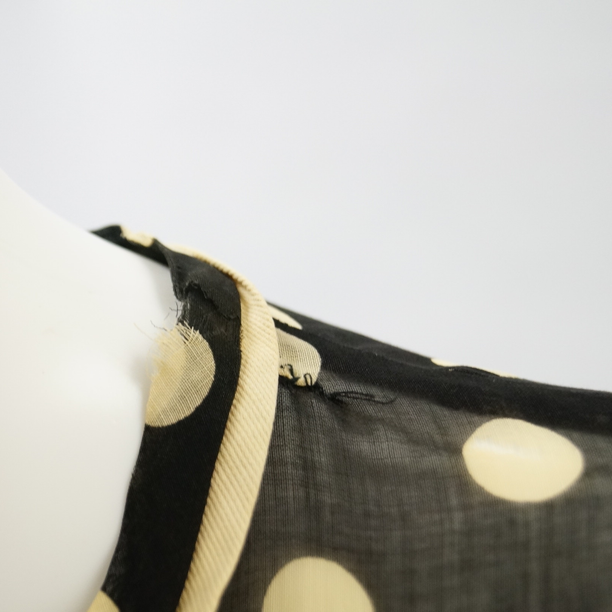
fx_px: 1540
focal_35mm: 77
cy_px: 306
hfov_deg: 22.4
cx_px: 192
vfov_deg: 22.5
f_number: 5
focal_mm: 40
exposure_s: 1/80
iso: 1600
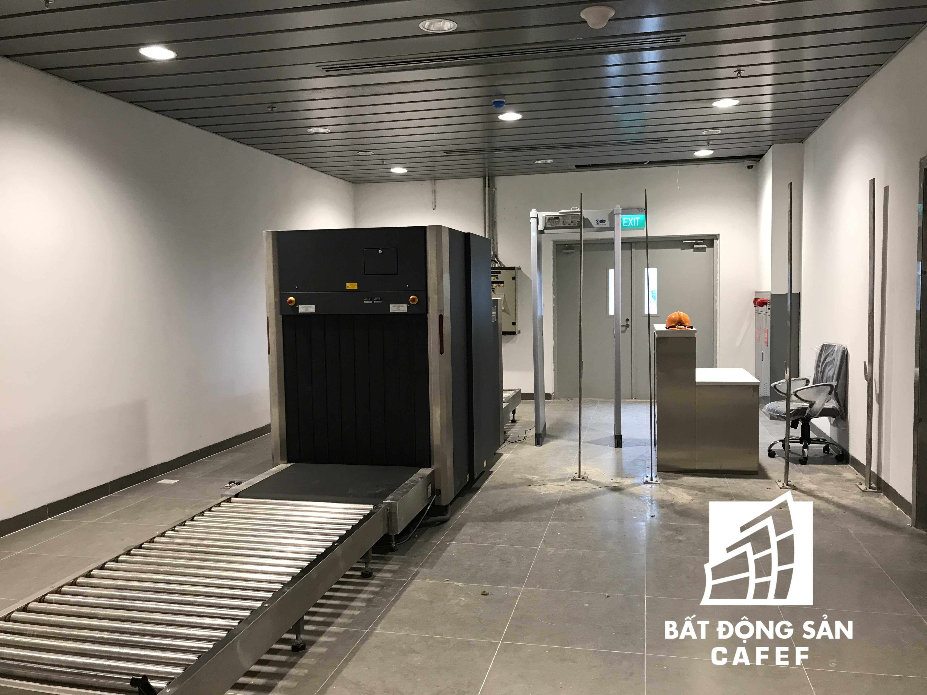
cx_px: 464
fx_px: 750
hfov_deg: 63.4
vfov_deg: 49.7
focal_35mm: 28
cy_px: 348
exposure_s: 1/17
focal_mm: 3.99
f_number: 1.8
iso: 40
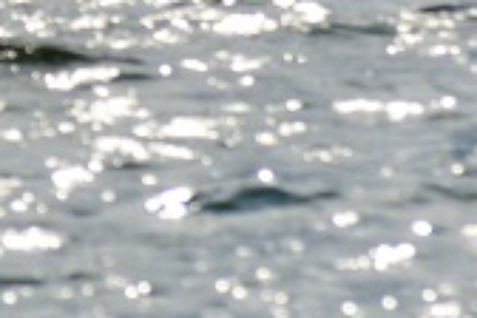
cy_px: -388
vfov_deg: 1.1
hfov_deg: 1.7
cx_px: -197
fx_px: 15951
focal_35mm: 1204
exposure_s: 1/8000
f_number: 4.8
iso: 560
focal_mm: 135
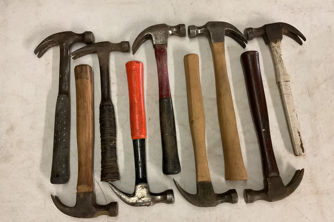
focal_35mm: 31
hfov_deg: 60.3
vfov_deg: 42.3
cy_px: 117
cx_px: 171
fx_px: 288
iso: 200
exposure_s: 1/60
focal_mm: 3
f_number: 1.8
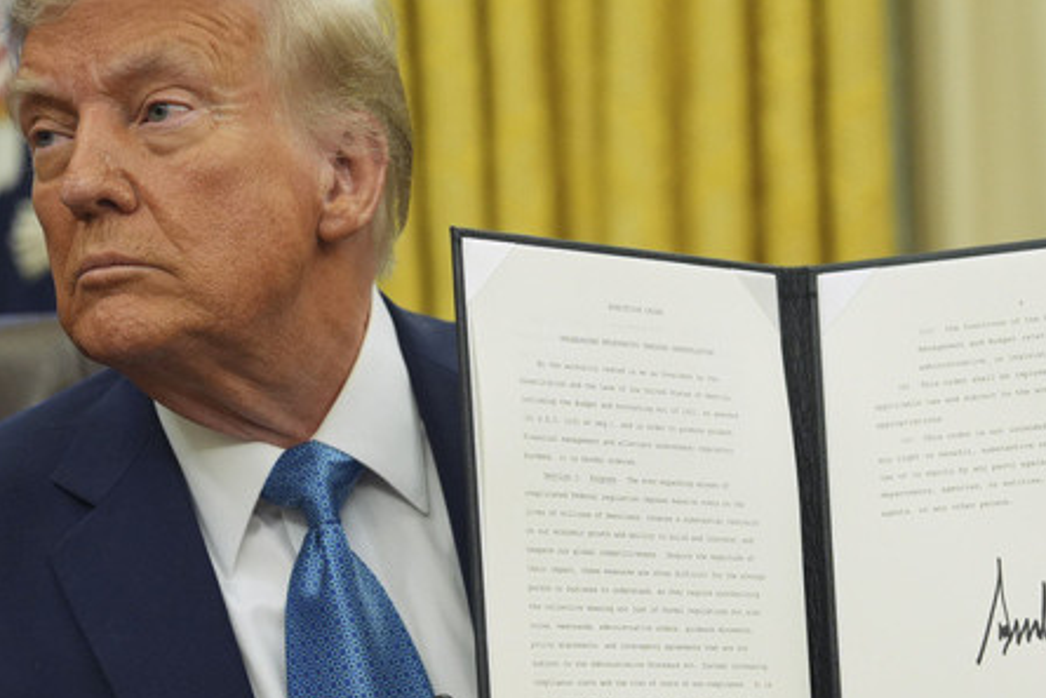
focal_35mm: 121
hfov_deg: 16.9
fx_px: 3517
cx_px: 639
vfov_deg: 11.3
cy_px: 469
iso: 2000
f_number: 2.8
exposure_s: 1/500
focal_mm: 70
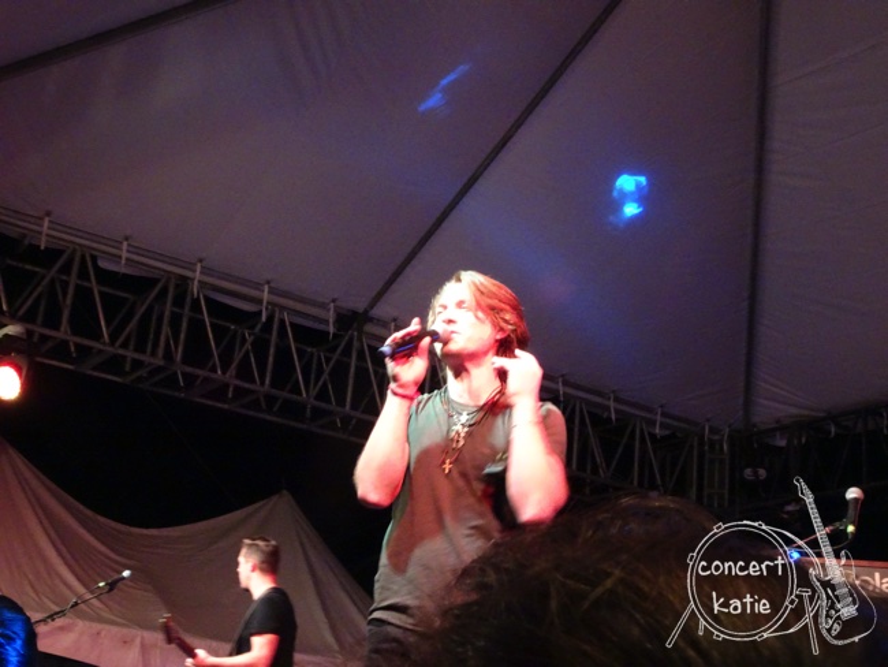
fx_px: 1283
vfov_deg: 29.1
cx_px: 444
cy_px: 334
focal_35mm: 50
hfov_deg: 38.2
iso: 1600
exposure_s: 1/40
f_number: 6.3
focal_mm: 8.51
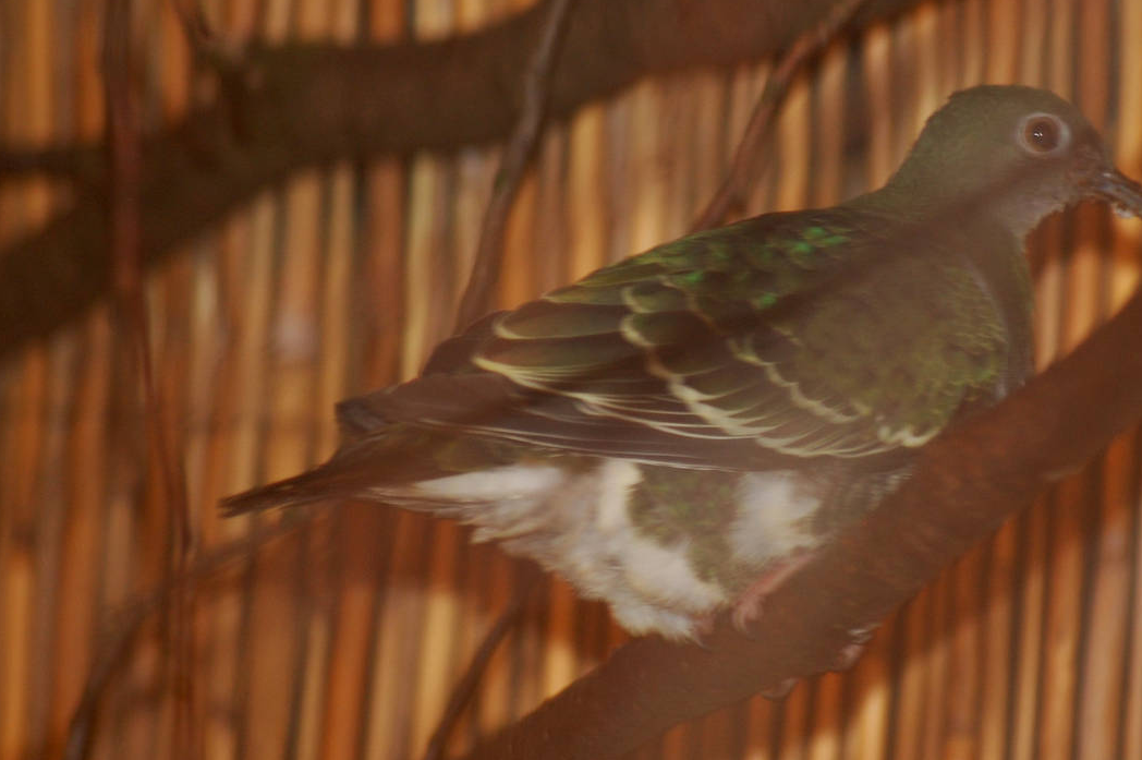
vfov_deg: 3.0
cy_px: 322
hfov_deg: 4.5
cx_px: 773
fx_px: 14517
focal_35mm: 458
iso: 400
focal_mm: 200
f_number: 5.6
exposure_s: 1/60
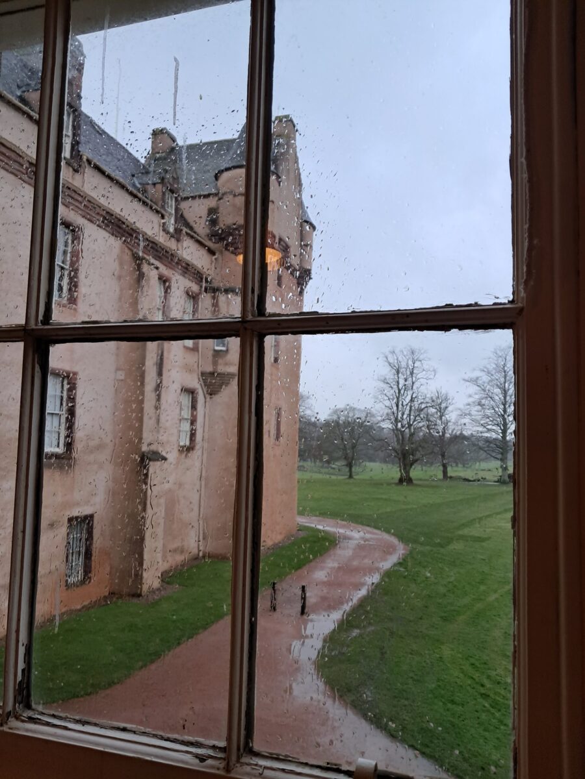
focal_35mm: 27
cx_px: 292
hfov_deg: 51.4
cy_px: 390
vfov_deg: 65.3
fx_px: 608
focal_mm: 4
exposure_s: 1/60
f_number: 1.8
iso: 125
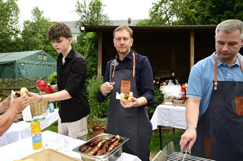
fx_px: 162
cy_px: 80
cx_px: 122
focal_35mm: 24
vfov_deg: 53.1
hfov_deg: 73.8
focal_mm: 24
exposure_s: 1/200
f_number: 8
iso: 800
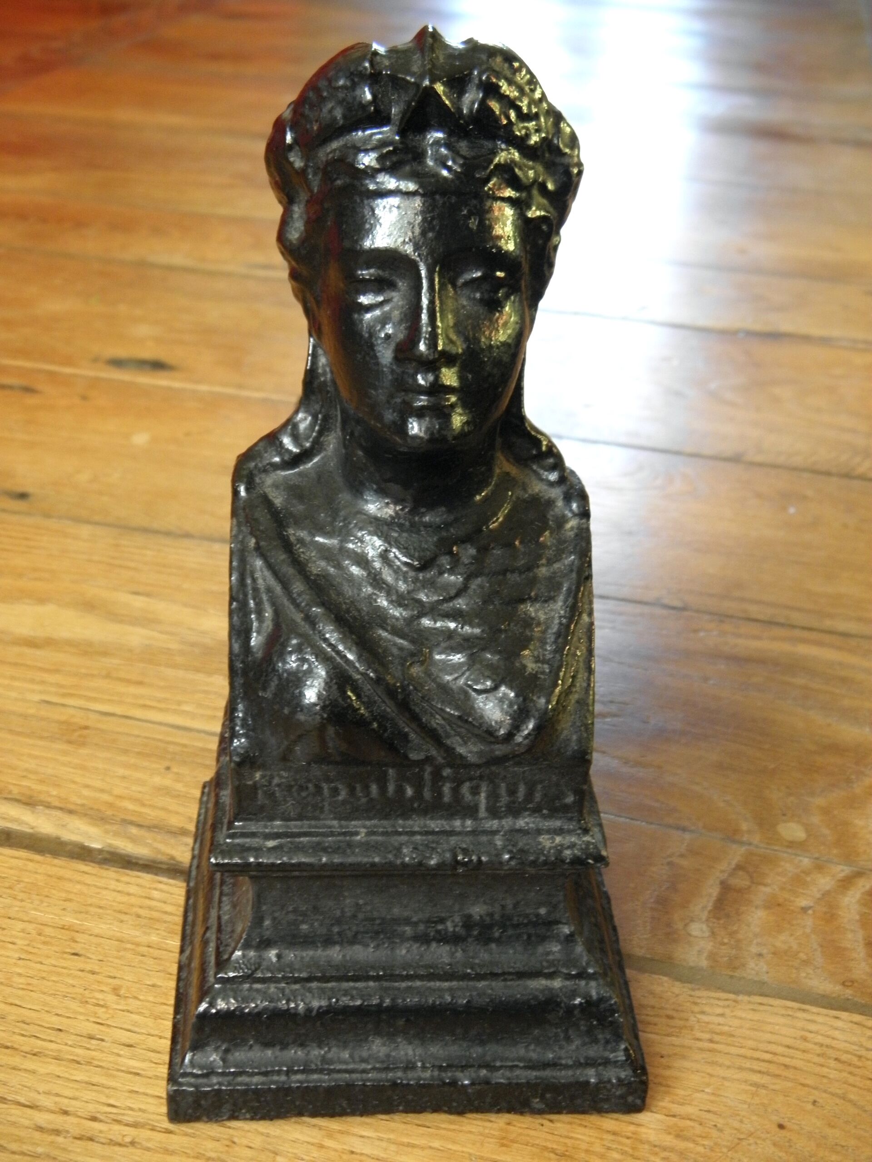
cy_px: 581
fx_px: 1377
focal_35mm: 41
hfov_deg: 35.1
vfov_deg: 45.8
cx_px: 436
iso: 200
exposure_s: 1/13
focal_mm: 7.5
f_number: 3.8
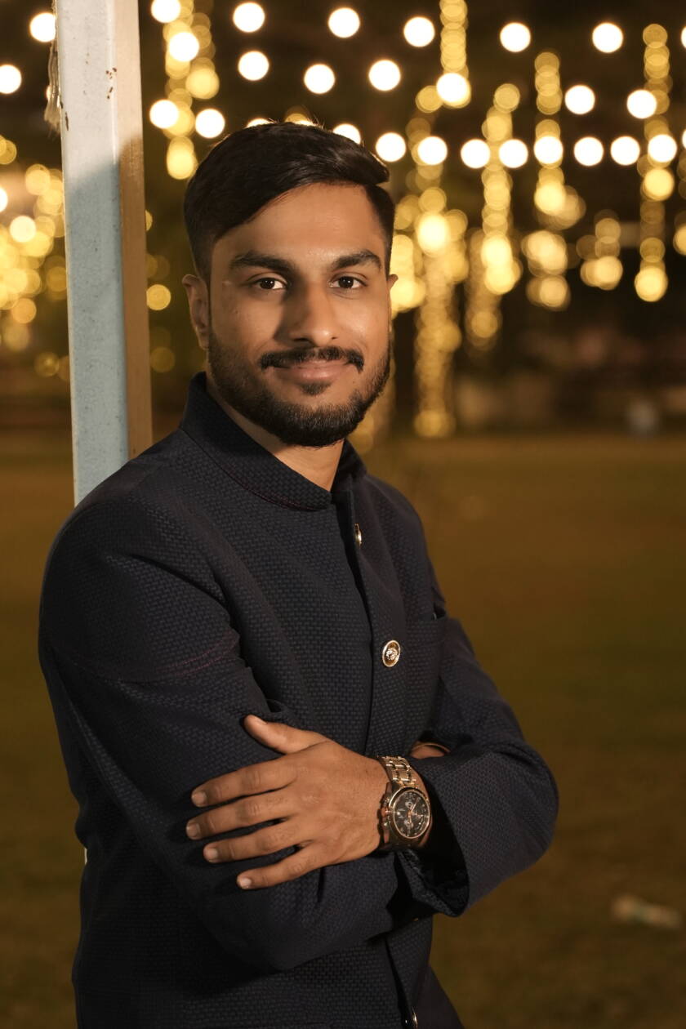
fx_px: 2658
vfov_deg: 21.9
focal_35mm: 93
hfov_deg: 14.7
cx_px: 343
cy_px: 514
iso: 2000
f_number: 2.8
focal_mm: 62
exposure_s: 1/125
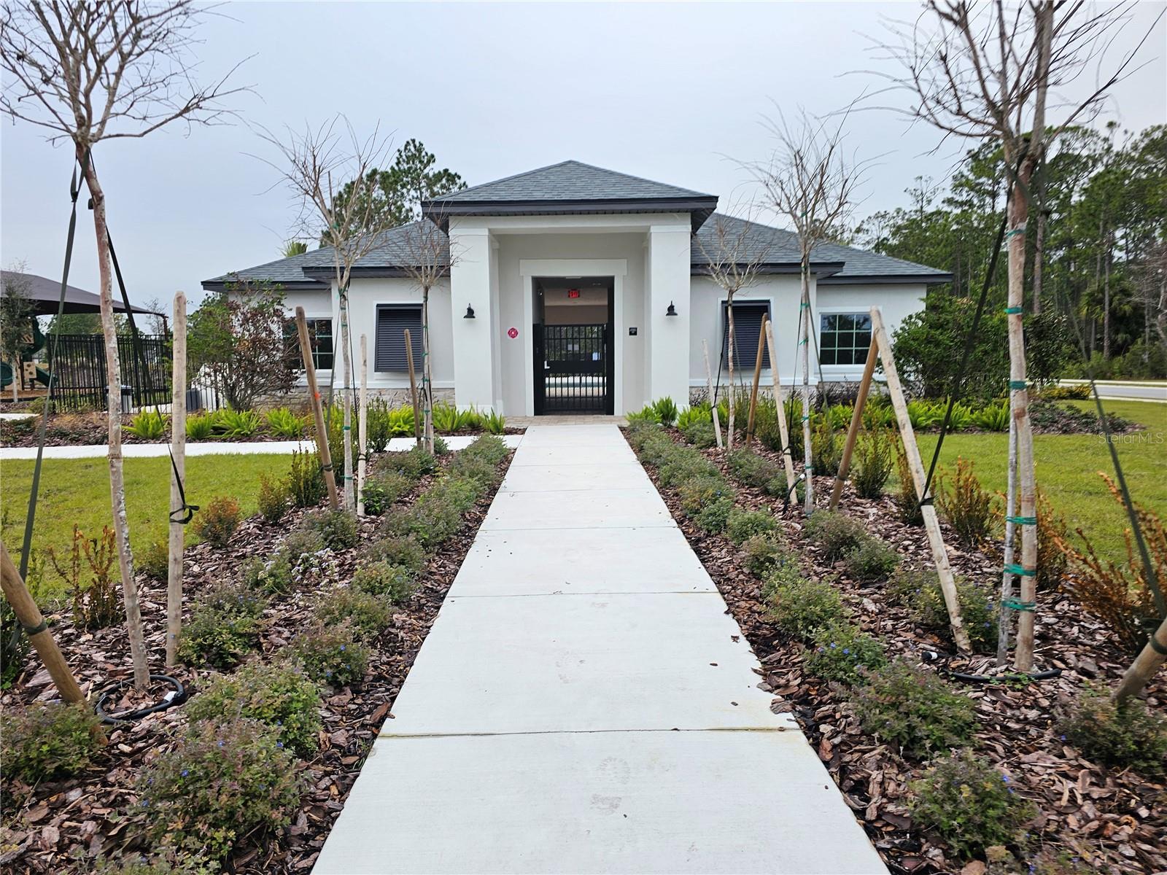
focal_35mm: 23
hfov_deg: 73.9
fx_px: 775
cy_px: 438
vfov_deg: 58.9
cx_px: 584
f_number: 1.7
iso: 12
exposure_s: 1/180
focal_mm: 6.3
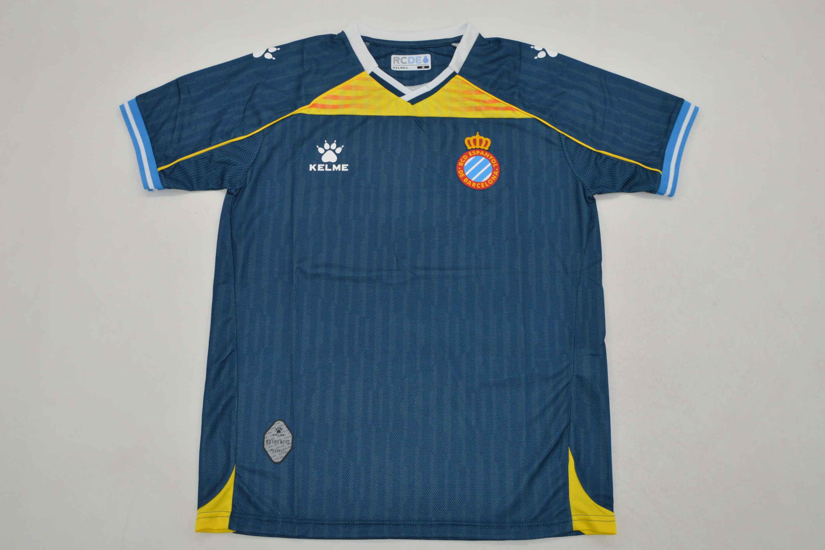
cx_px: 420
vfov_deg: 40.5
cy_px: 279
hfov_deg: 57.9
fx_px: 745
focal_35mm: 33
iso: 400
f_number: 9
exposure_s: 1/200
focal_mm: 21
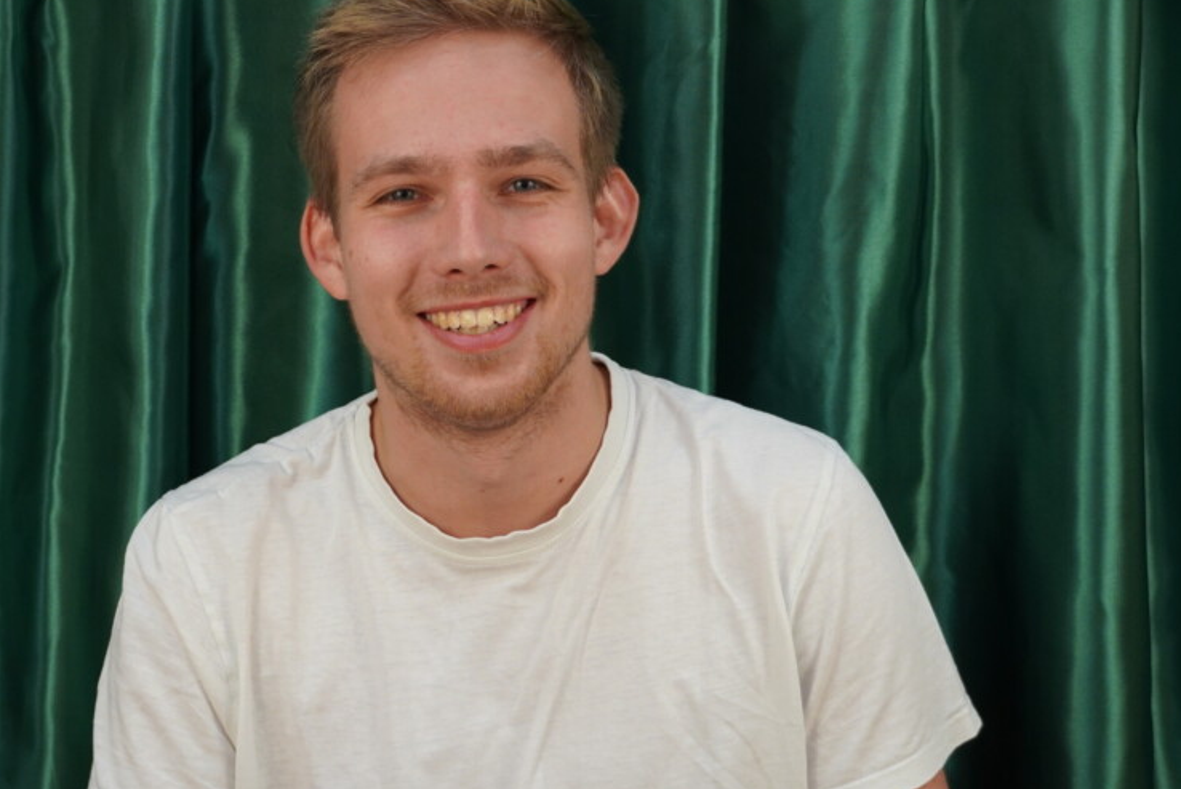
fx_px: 2134
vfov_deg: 20.9
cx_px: 440
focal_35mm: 65
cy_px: 407
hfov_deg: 30.8
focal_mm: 32
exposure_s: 1/160
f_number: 4.5
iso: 800
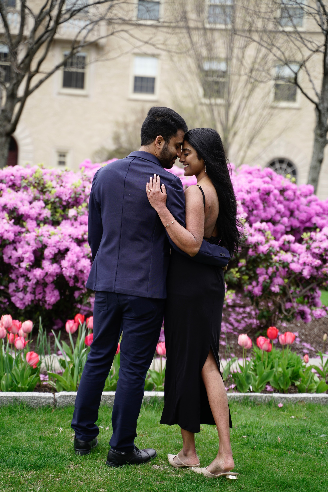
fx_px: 1025
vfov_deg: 27.0
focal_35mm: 75
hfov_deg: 18.2
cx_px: 164
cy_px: 246
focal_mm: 75
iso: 100
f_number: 2.8
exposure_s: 1/400
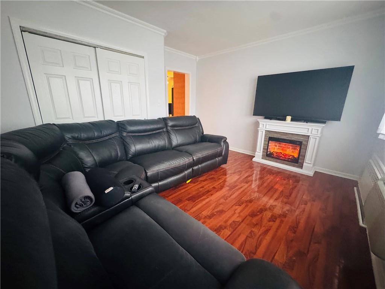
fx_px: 156
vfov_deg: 85.7
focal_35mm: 14
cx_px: 192
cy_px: 144
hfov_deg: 102.1
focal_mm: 2.22
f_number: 2.2
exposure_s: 1/40
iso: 1250
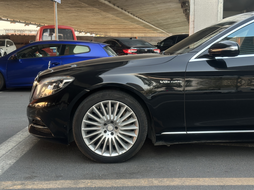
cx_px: 127
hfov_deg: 39.7
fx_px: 352
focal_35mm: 48
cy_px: 95
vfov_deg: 30.3
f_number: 1.78
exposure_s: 1/64
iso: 80
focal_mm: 6.86
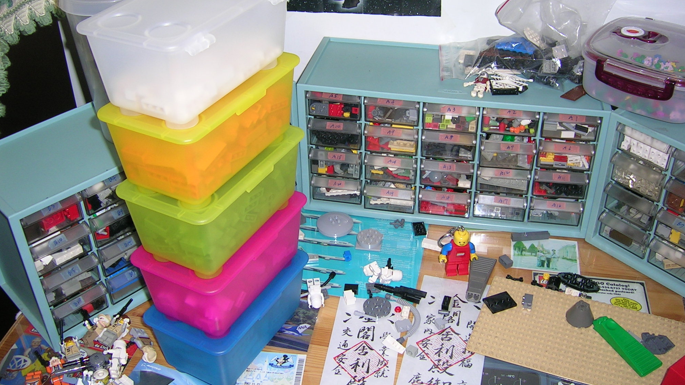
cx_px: 337
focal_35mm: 39
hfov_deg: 51.6
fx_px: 708
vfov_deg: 30.4
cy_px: 167
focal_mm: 5.4
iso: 50
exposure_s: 1/60.1
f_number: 2.8
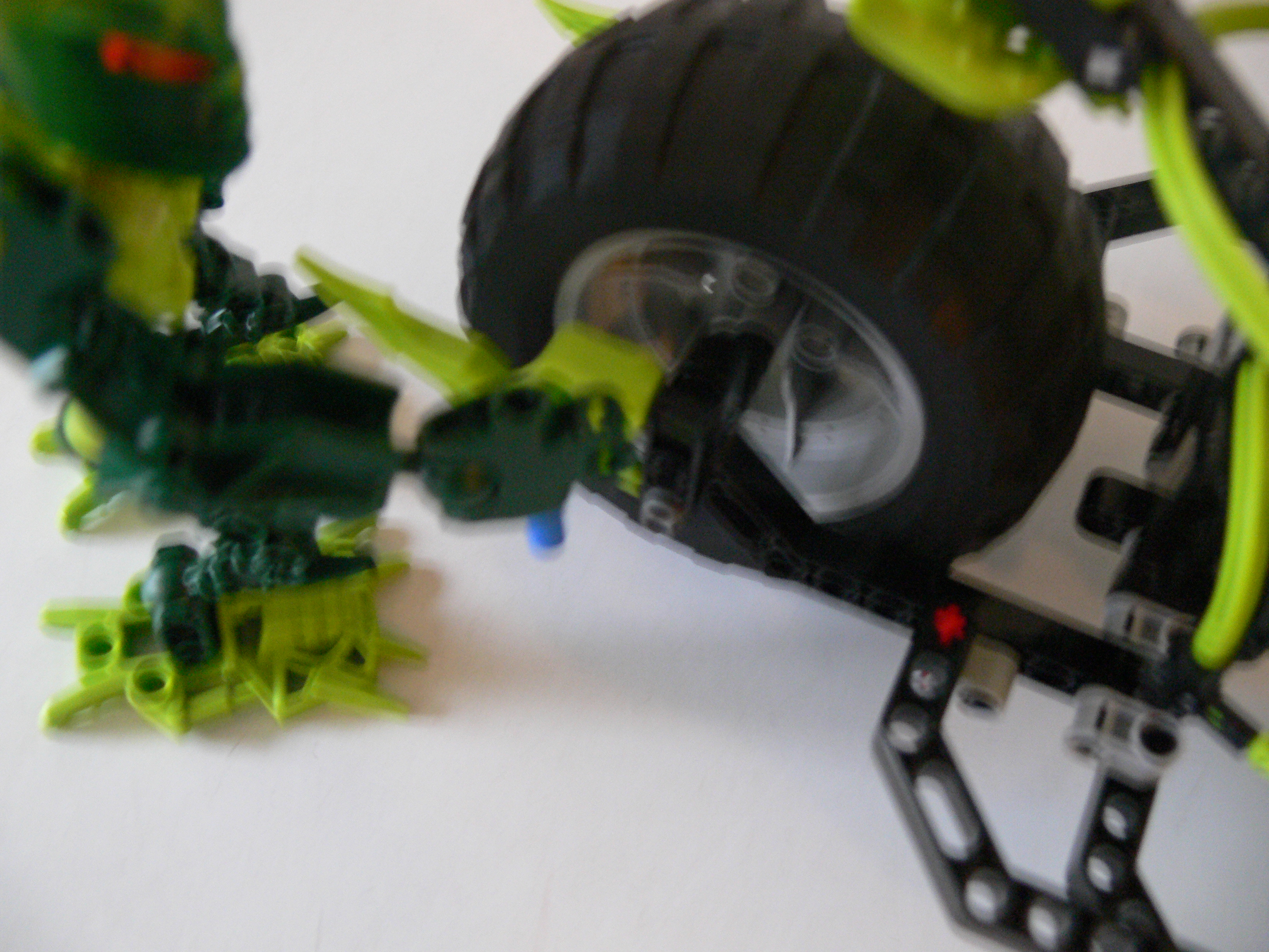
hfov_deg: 52.6
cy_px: 476
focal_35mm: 35
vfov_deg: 40.7
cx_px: 634
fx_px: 1283
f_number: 2.8
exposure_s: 1/4
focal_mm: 7.4
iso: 200
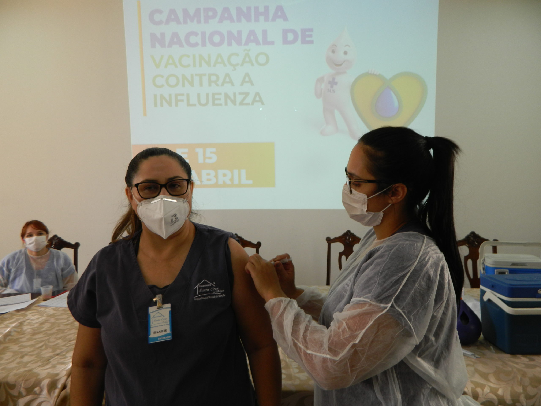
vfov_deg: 54.9
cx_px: 270
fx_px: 391
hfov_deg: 69.4
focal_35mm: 25
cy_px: 203
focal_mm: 4.5
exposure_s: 1/30
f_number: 3.1
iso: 80
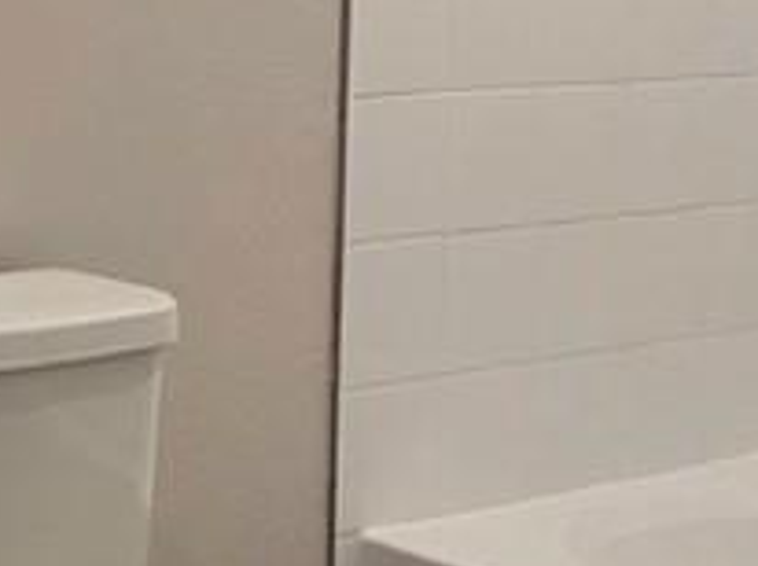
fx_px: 2209
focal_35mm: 101
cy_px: -11
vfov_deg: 14.4
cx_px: -265
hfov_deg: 18.0
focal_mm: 2.2
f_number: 1.9
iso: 200
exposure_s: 1/120
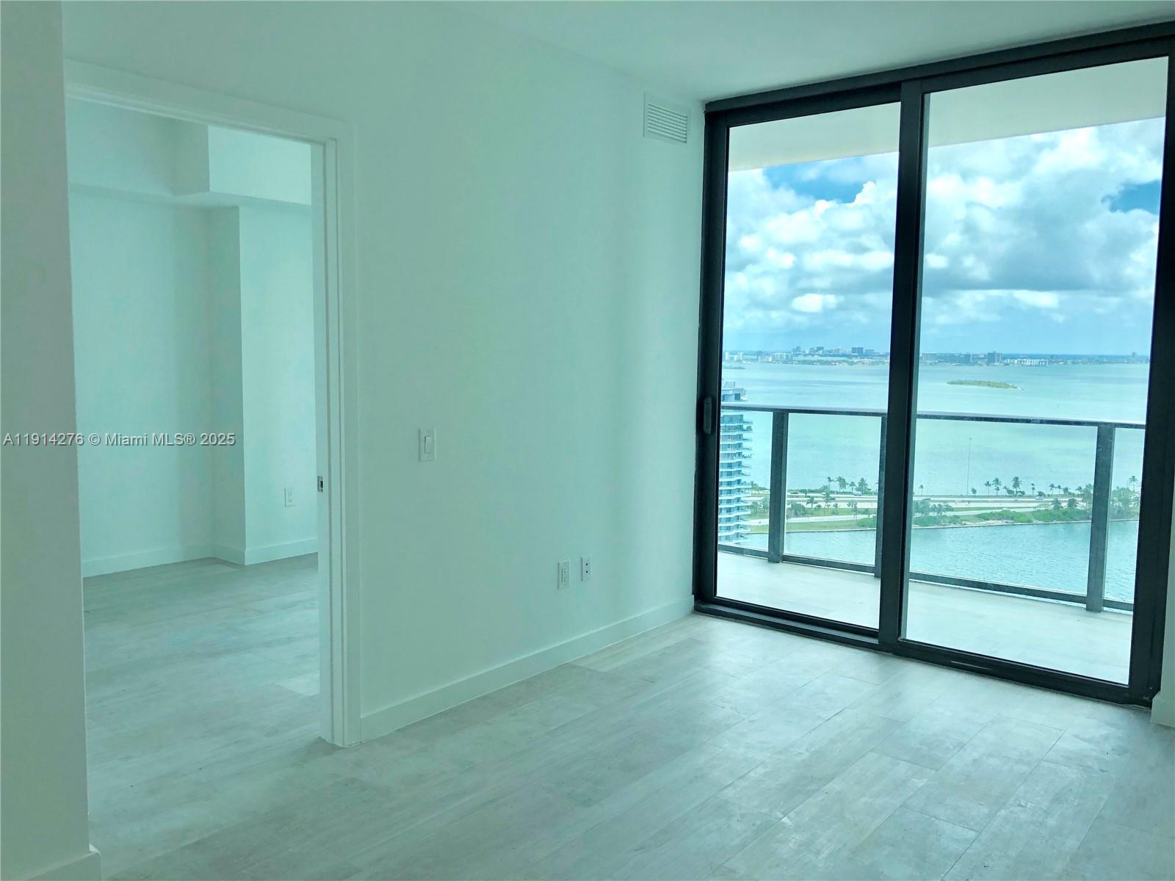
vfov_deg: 49.7
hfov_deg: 63.4
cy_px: 440
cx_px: 588
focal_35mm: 28
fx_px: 950
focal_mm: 4
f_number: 1.8
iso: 20
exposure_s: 1/639
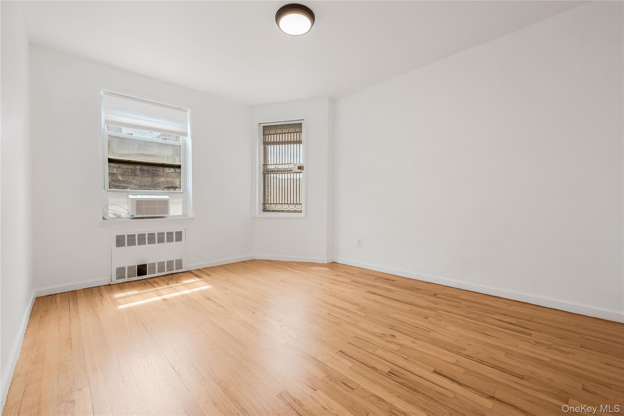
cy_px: 208
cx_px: 312
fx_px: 260
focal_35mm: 15
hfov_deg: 100.4
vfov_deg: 77.3
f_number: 8
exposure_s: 1/50
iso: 800
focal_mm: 15
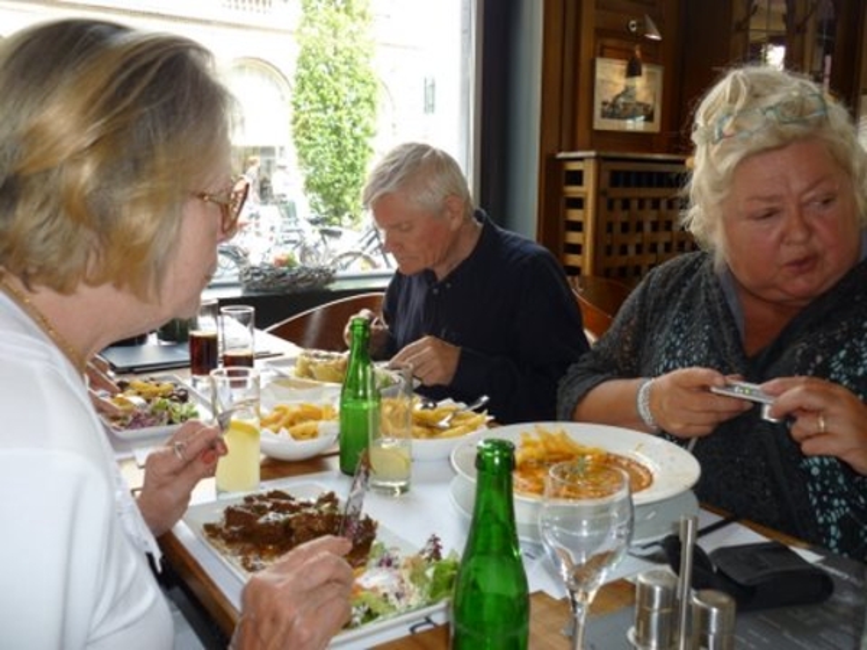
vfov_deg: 45.4
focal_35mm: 31
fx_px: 776
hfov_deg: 58.4
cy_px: 325
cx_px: 434
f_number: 2.8
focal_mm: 5.5
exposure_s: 1/30
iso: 100
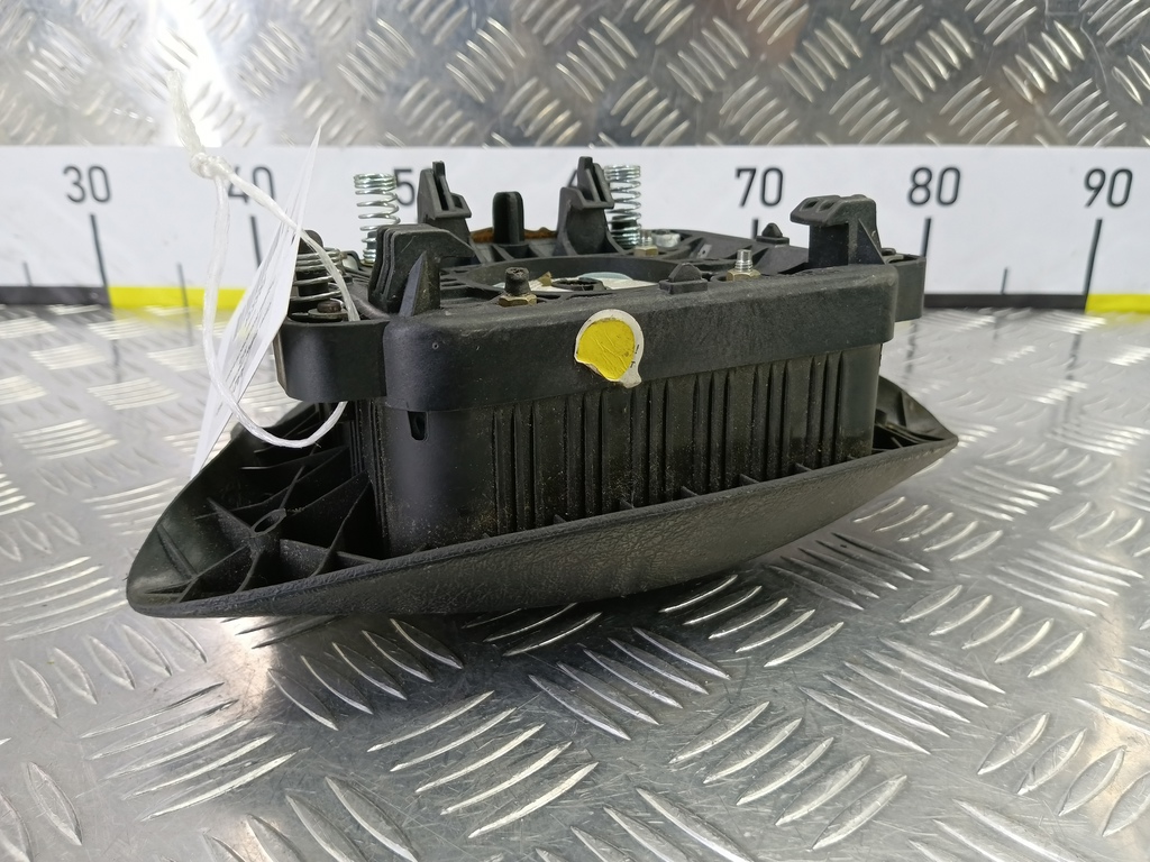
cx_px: 575
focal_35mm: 23
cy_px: 431
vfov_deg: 58.9
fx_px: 764
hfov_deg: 73.9
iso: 212
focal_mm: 4.11
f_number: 1.6
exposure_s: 1/50
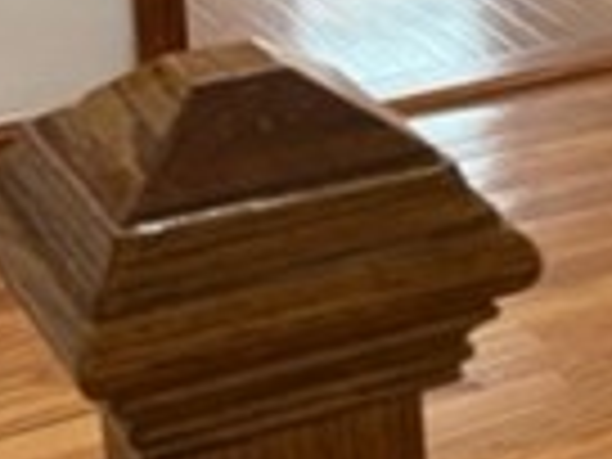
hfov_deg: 16.5
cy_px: 4
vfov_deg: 12.7
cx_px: 702
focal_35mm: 115
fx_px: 2033
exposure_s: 1/120
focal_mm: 5.7
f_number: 1.5
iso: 125
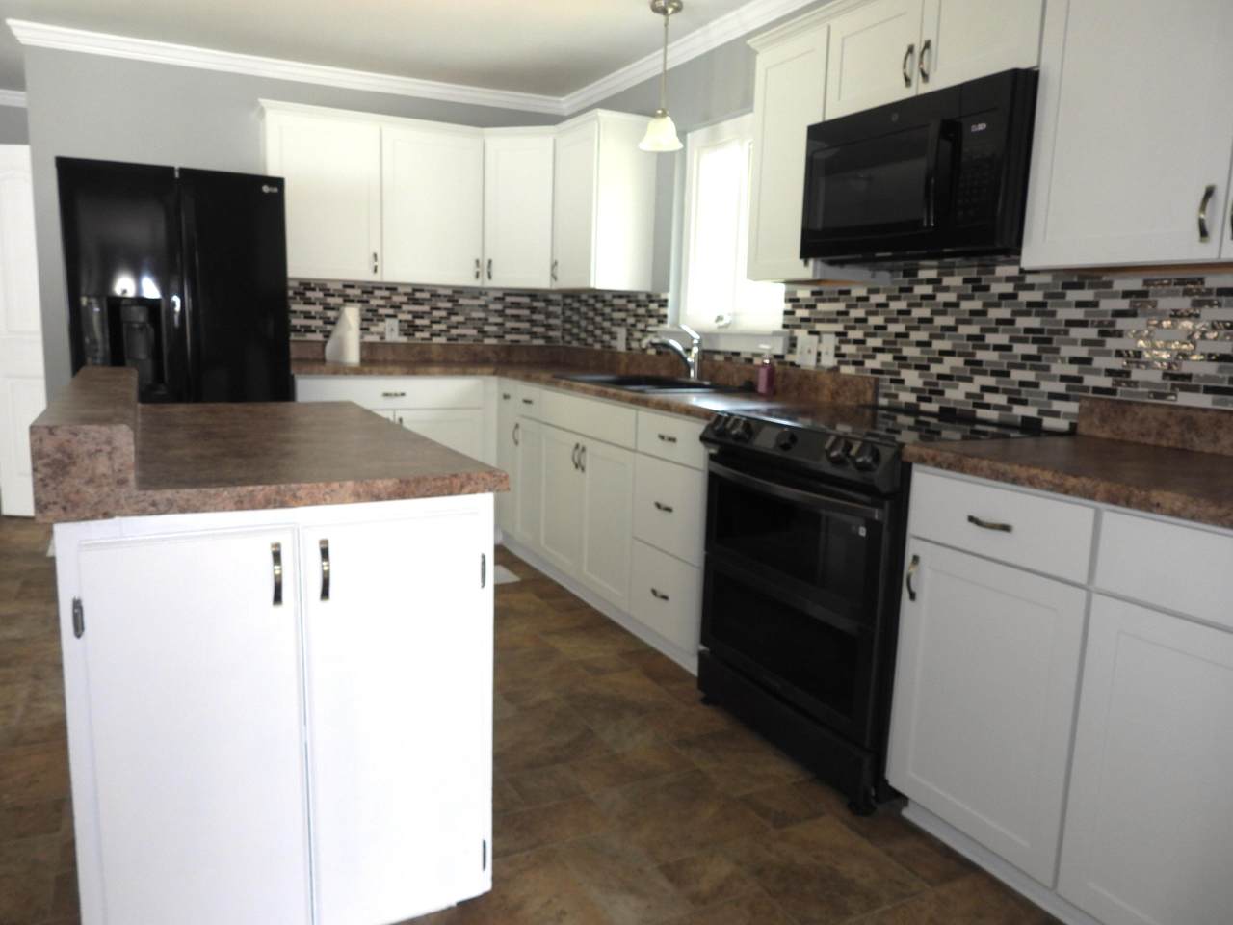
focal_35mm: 24
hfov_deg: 71.6
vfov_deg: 56.8
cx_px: 616
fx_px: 855
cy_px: 462
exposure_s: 1/30
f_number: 2.8
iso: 140
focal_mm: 4.3
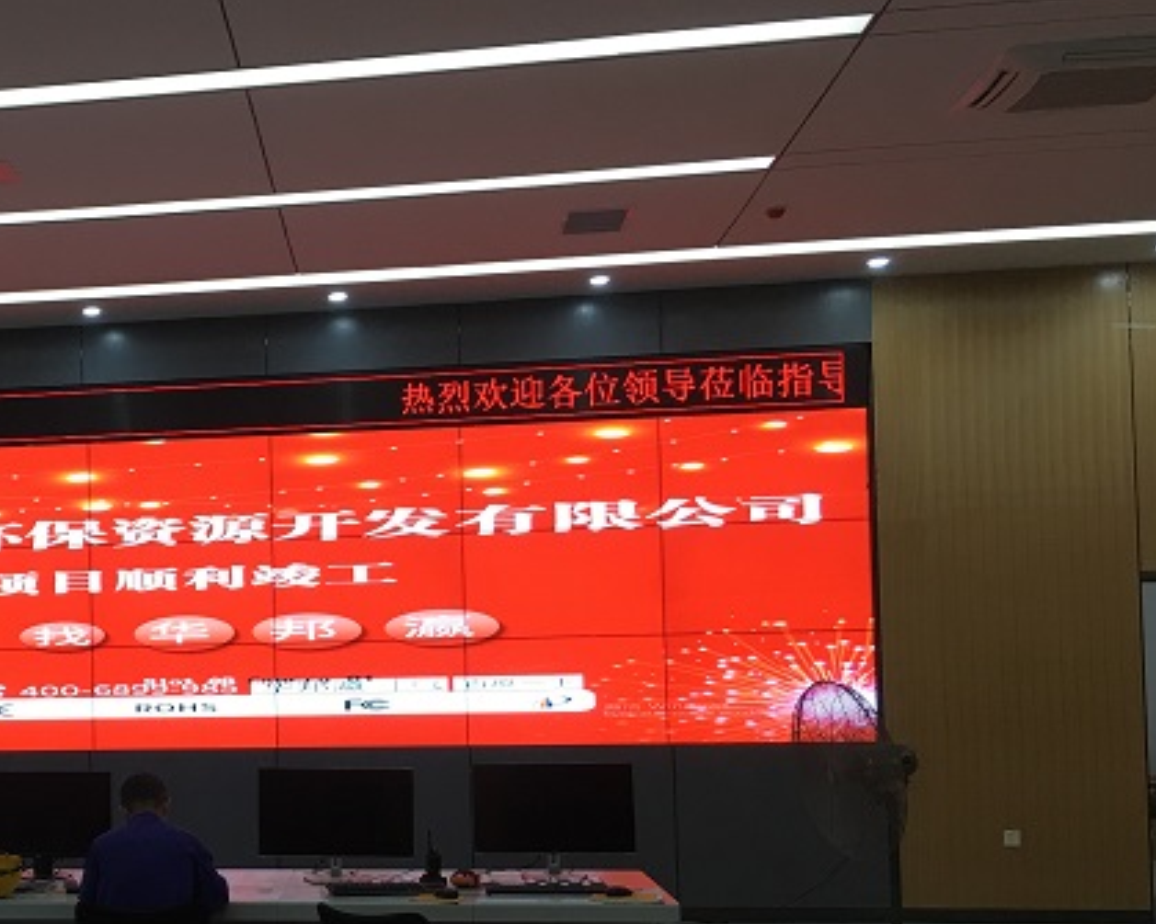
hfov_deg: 32.6
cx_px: 66
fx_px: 1847
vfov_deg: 27.9
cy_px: 629
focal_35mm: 54
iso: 25
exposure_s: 1/33
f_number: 2.2
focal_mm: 4.15
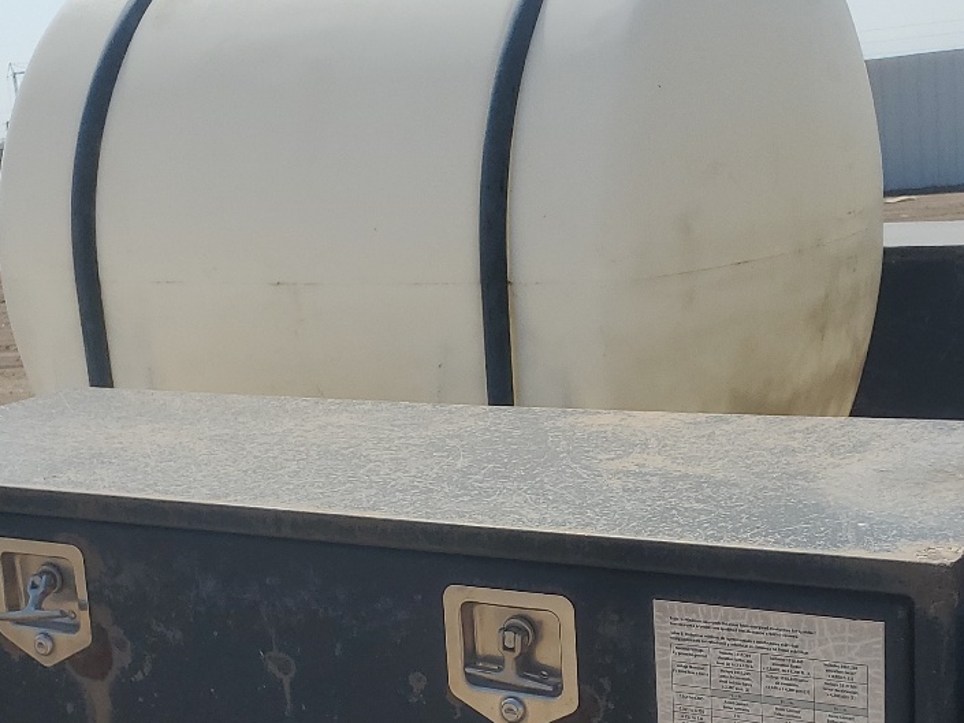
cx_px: 438
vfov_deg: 24.5
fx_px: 1643
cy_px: 545
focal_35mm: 59
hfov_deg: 32.7
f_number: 1.5
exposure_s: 1/10000
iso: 50
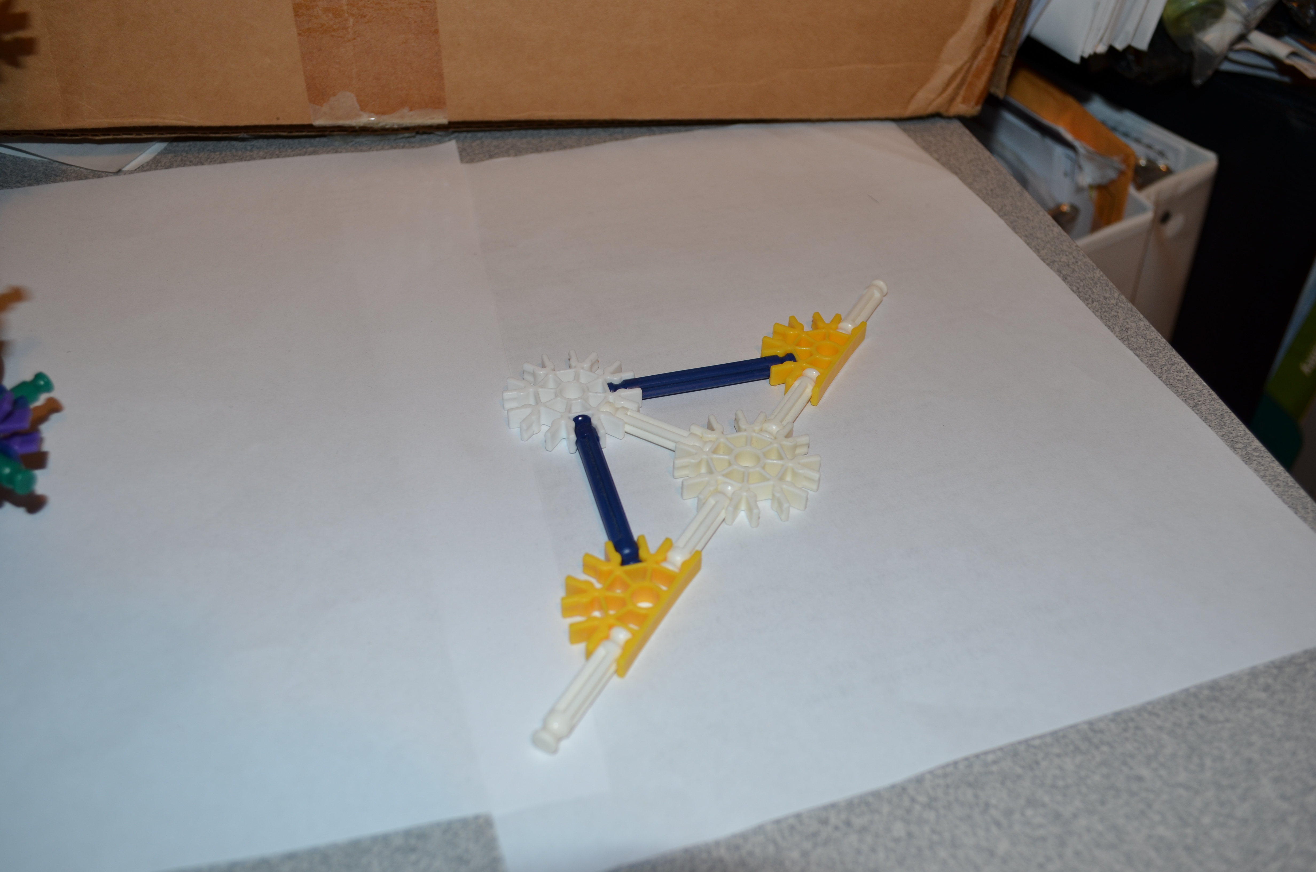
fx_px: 1204
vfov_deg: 39.8
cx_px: 658
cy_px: 436
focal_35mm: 33
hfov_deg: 57.3
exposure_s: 1/30
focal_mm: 22
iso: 200
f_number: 5.6
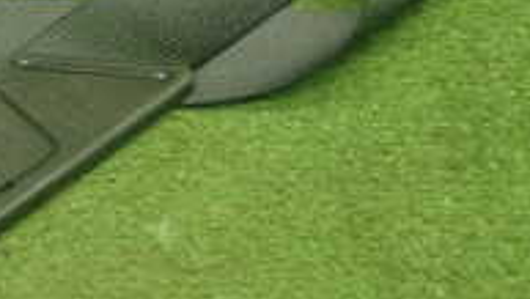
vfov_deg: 7.5
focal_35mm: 159
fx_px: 2237
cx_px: 60
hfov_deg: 13.4
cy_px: -134
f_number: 3.1
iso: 500
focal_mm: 8.4
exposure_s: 1/50
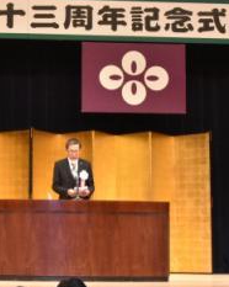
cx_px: 16
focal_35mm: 103
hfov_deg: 14.7
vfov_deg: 18.6
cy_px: 135
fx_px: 874
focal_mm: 38
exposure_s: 1/125
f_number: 13
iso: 10000
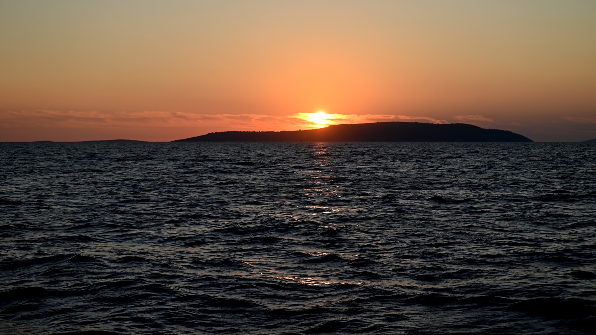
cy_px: 151
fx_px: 1169
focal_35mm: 74
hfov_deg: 28.6
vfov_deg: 16.3
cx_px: 300
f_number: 5.6
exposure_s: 1/500
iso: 140
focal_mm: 70
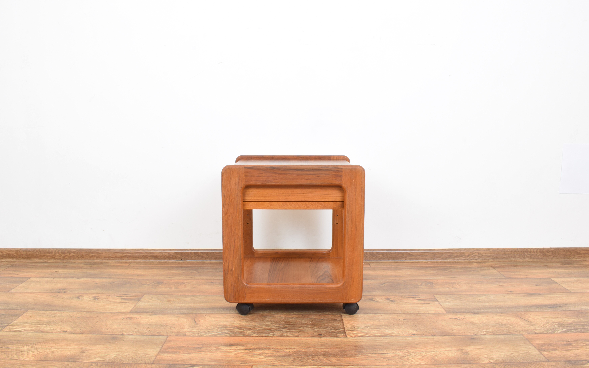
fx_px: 498
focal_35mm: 31
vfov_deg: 40.6
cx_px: 292
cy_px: 195
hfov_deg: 61.2
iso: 100
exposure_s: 5
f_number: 22
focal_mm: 20
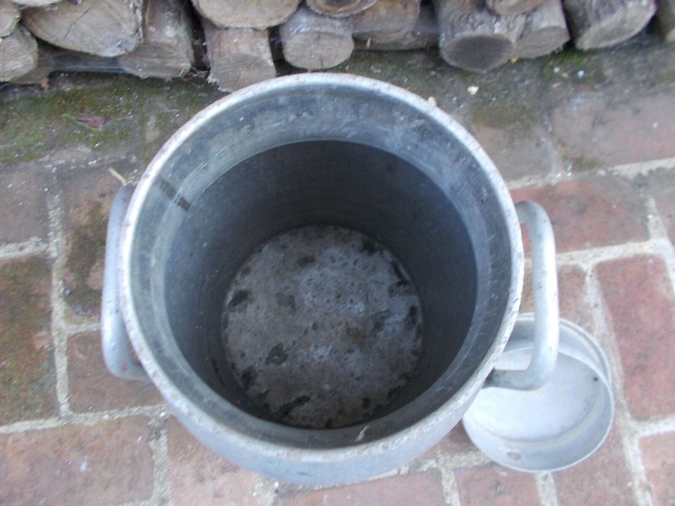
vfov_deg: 53.1
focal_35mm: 26
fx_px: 507
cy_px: 253
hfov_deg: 67.3
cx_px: 338
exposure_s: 1/25
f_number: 3.2
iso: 140
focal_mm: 4.6
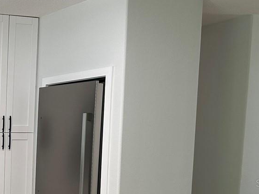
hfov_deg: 24.7
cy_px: 183
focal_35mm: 69
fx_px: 516
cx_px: -72
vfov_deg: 20.7
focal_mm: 6.86
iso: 125
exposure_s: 1/120
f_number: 1.78
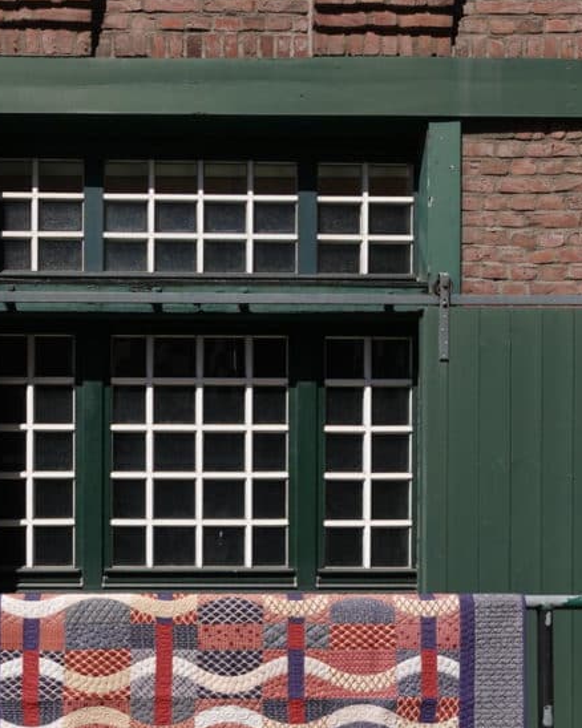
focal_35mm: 37
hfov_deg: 39.6
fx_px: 797
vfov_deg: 46.5
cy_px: 582
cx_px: 189
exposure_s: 1/160
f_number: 4
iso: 125
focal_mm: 9.4
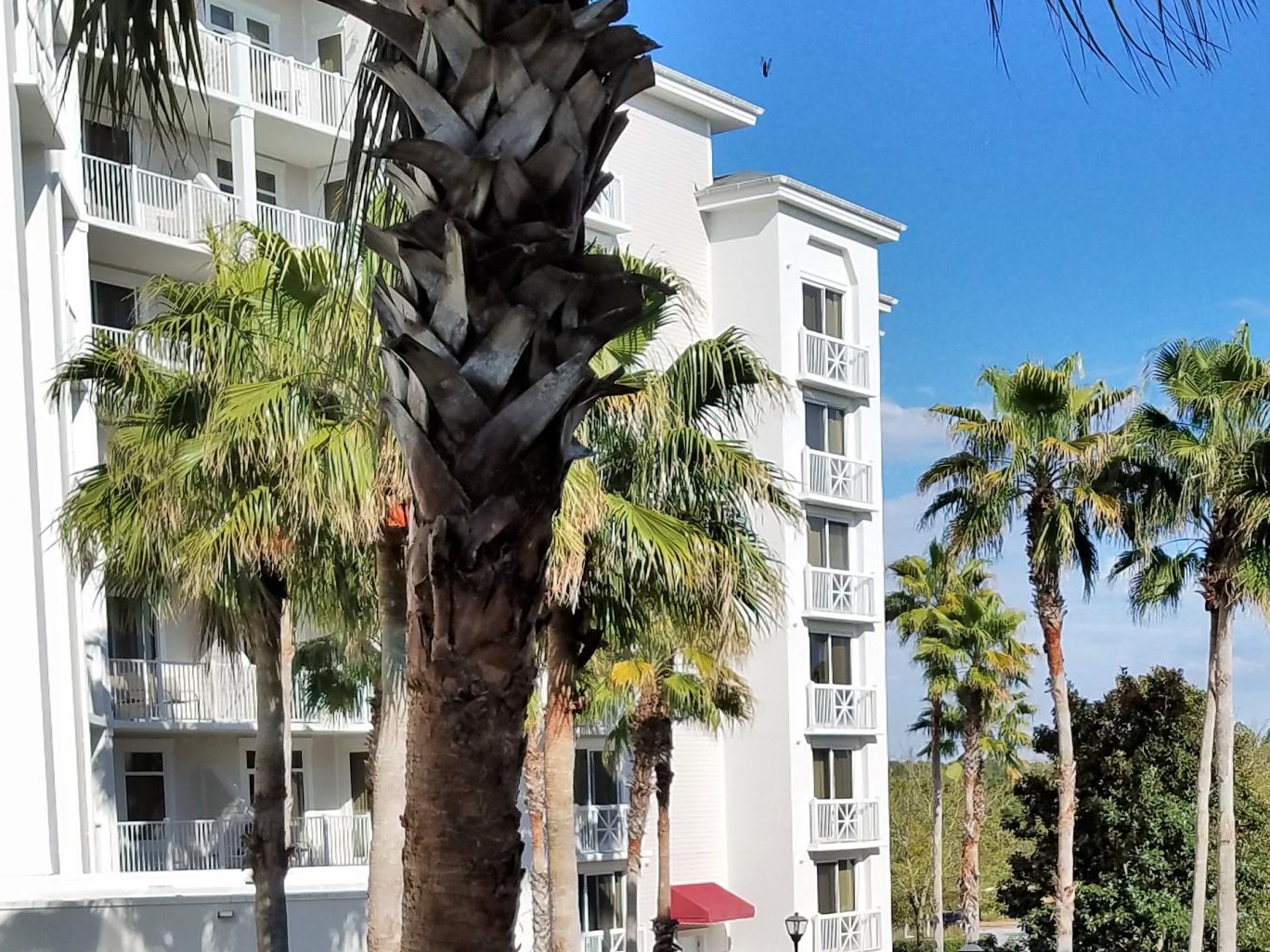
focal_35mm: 57
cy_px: 927
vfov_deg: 24.6
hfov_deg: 33.3
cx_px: 912
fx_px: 2091
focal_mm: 4.2
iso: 50
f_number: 1.7
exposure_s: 1/4128
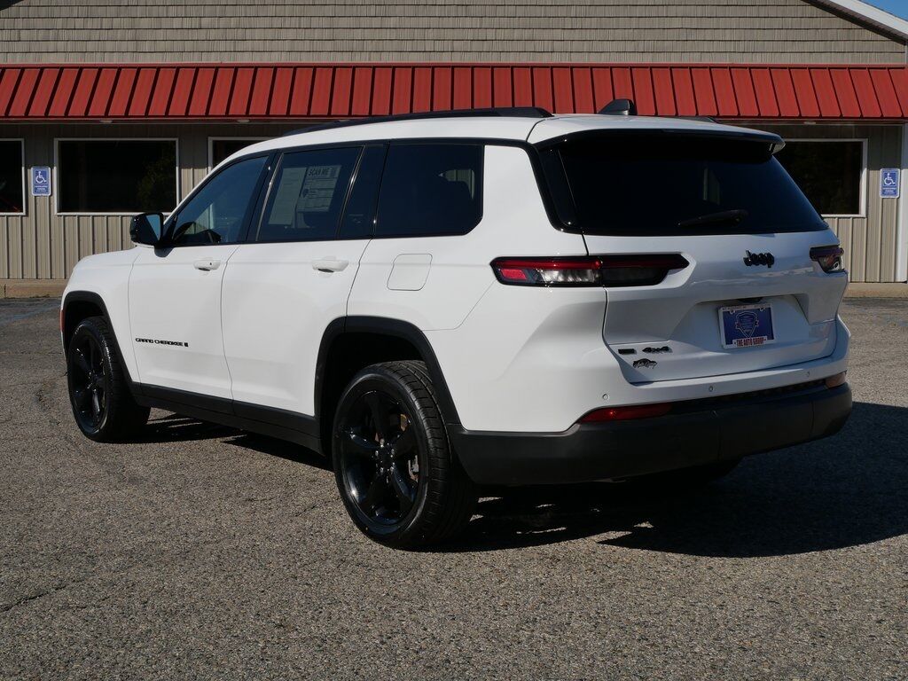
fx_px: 1259
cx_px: 454
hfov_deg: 39.7
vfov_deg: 30.3
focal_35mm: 48
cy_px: 340
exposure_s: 1/400
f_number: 16
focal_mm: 24
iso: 200
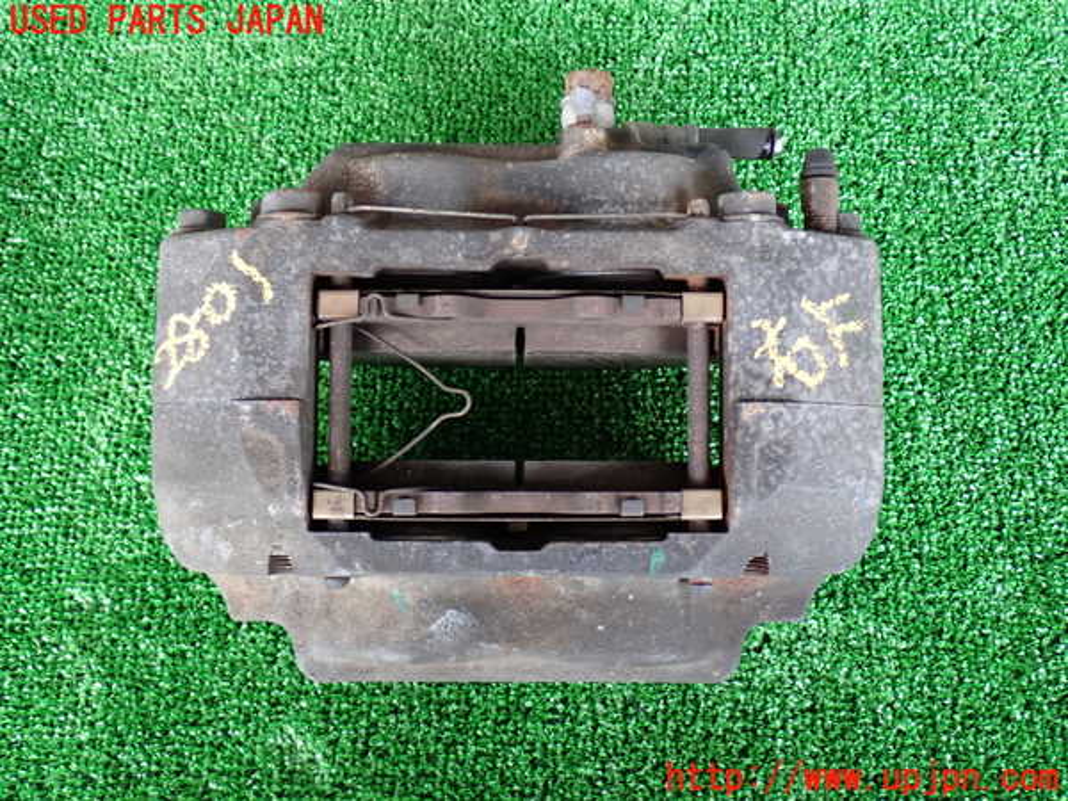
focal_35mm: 41
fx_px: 1265
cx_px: 534
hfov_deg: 45.8
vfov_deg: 35.1
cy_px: 400
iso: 320
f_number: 2.8
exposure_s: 1/40
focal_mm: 7.31
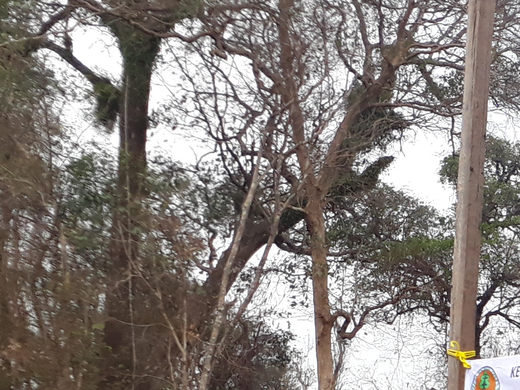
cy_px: 635
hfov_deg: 14.6
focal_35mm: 112
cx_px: 1032
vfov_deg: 12.4
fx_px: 1682
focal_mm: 3.6
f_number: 1.9
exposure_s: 1/452
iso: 40
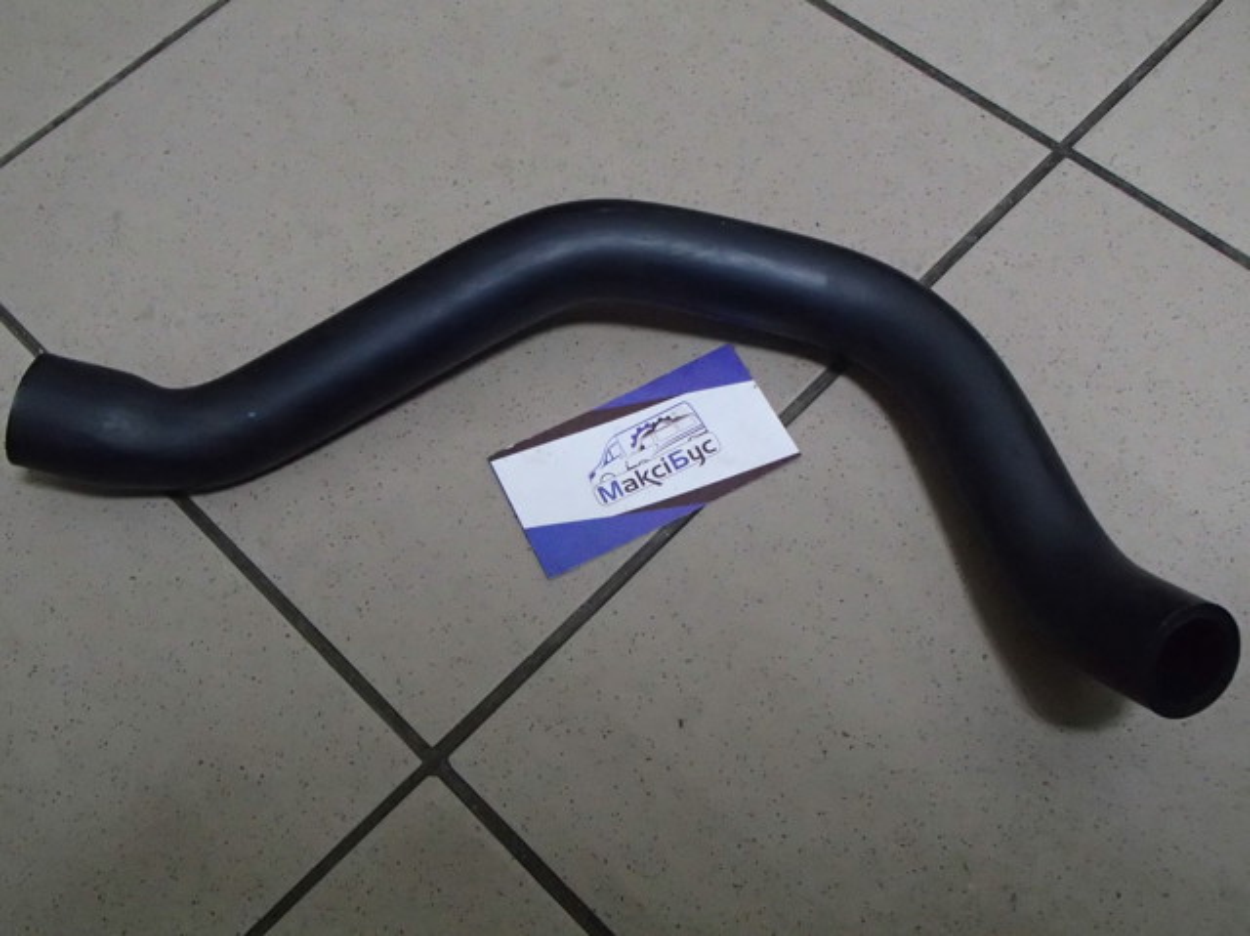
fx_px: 1335
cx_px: 625
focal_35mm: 37
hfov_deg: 50.2
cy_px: 468
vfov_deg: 38.6
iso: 1600
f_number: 4.7
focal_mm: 6.64
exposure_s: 1/30
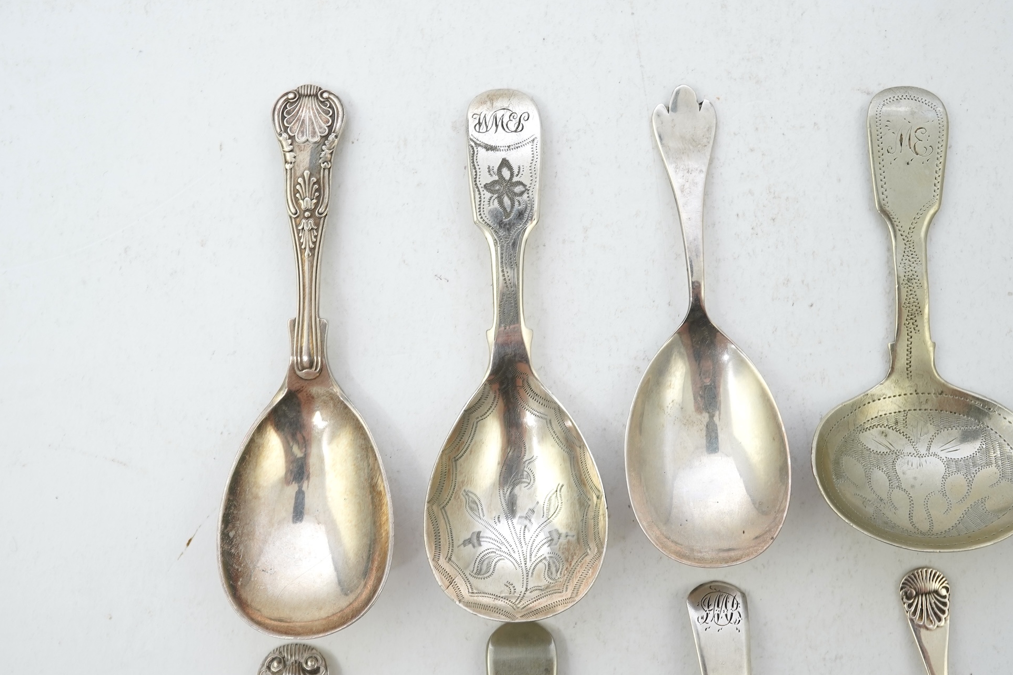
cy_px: 335
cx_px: 505
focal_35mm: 46
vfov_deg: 29.2
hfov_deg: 42.7
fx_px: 1294
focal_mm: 30
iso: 320
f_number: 13
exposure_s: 1/50
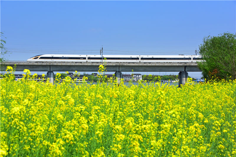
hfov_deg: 35.6
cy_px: 78
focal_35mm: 56
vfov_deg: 24.2
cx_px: 118
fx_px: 367
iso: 500
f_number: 8
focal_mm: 56
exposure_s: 1/1250
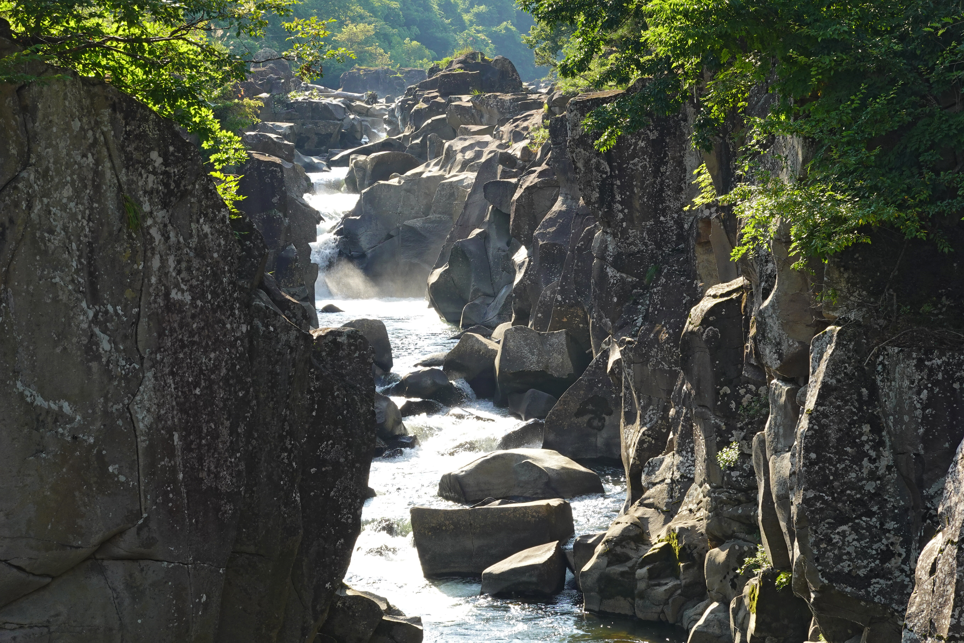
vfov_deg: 11.9
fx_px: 3079
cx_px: 482
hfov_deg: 17.8
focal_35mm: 115
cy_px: 322
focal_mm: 41.93
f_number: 7.1
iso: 200
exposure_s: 1/125
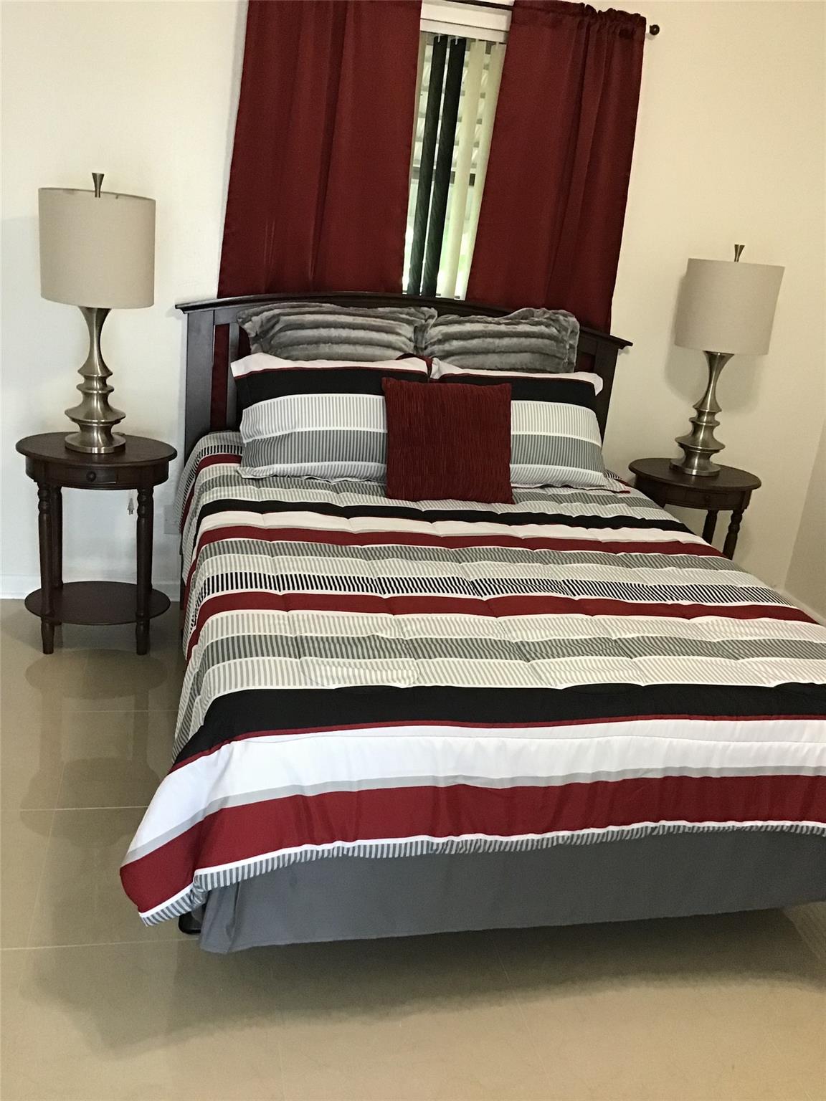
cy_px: 550
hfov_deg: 45.4
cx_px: 413
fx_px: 986
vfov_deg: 58.4
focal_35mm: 31
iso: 160
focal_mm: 3.3
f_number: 2.4
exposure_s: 1/30
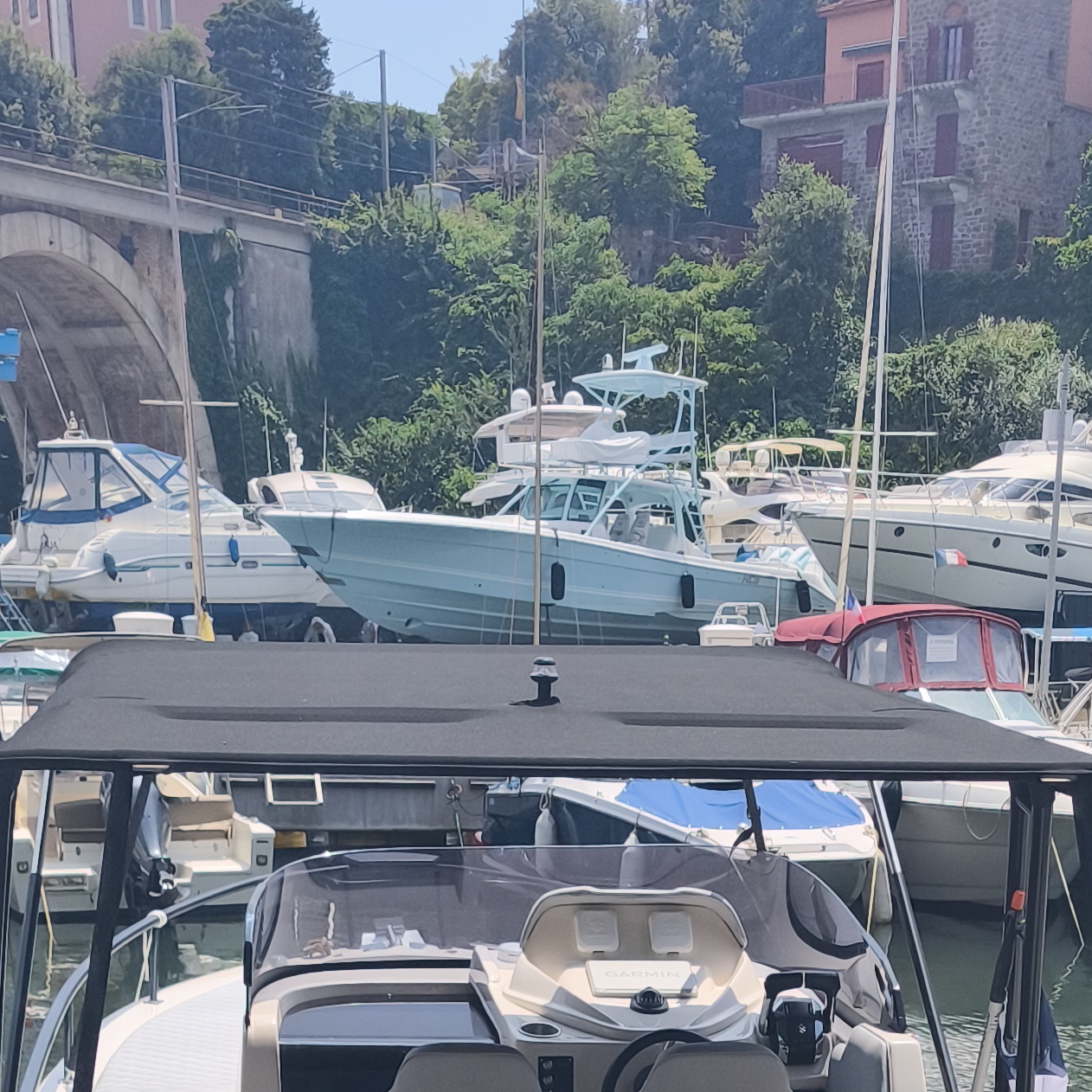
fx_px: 2356
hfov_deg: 26.1
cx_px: 638
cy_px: 1716
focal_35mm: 66
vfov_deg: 21.2
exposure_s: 1/7659
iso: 100
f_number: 1.6
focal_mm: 6.57
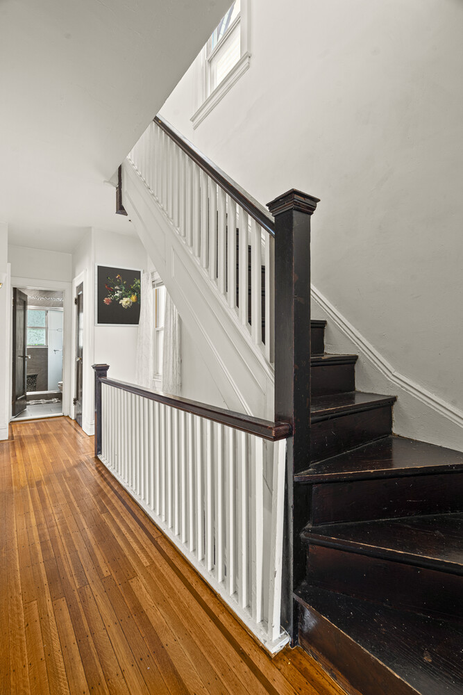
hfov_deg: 73.8
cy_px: 348
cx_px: 232
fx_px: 309
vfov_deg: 96.7
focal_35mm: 16
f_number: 9
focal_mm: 16
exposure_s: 1.6
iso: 400
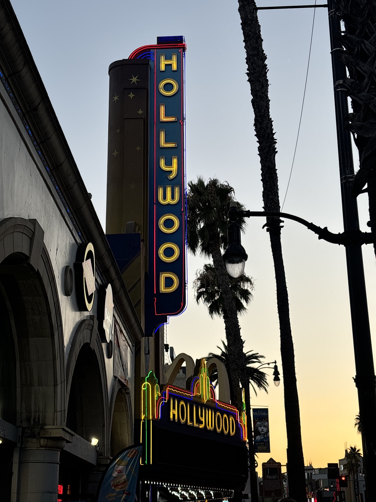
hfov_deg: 28.0
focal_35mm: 52
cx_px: 188
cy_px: 251
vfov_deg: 36.8
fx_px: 753
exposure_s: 1/324
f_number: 1.6
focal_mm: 5.96
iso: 32
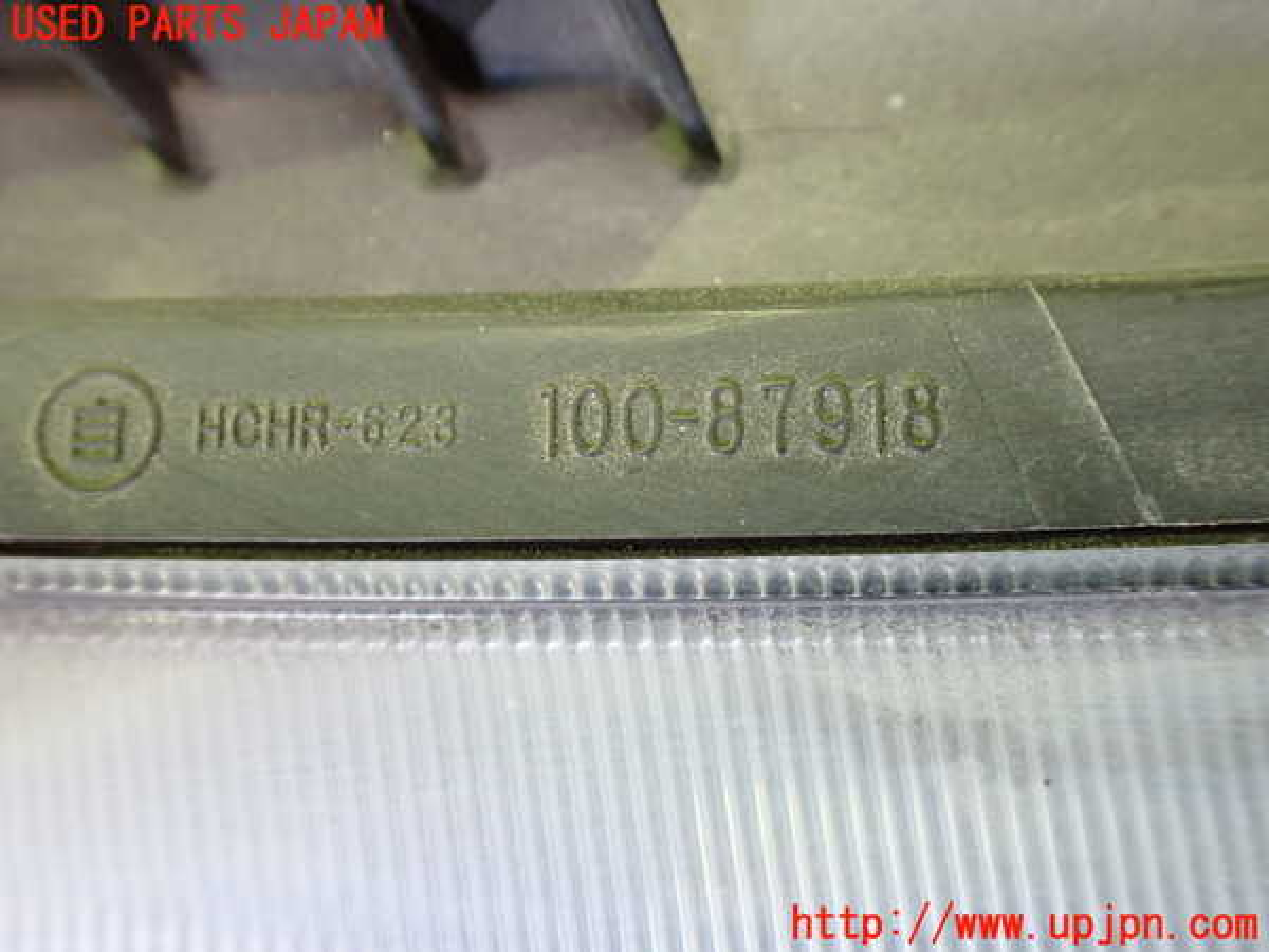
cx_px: 634
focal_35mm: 30
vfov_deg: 46.8
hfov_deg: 60.0
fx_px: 1100
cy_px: 476
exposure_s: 1/40
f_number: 2.3
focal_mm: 5.4
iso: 800
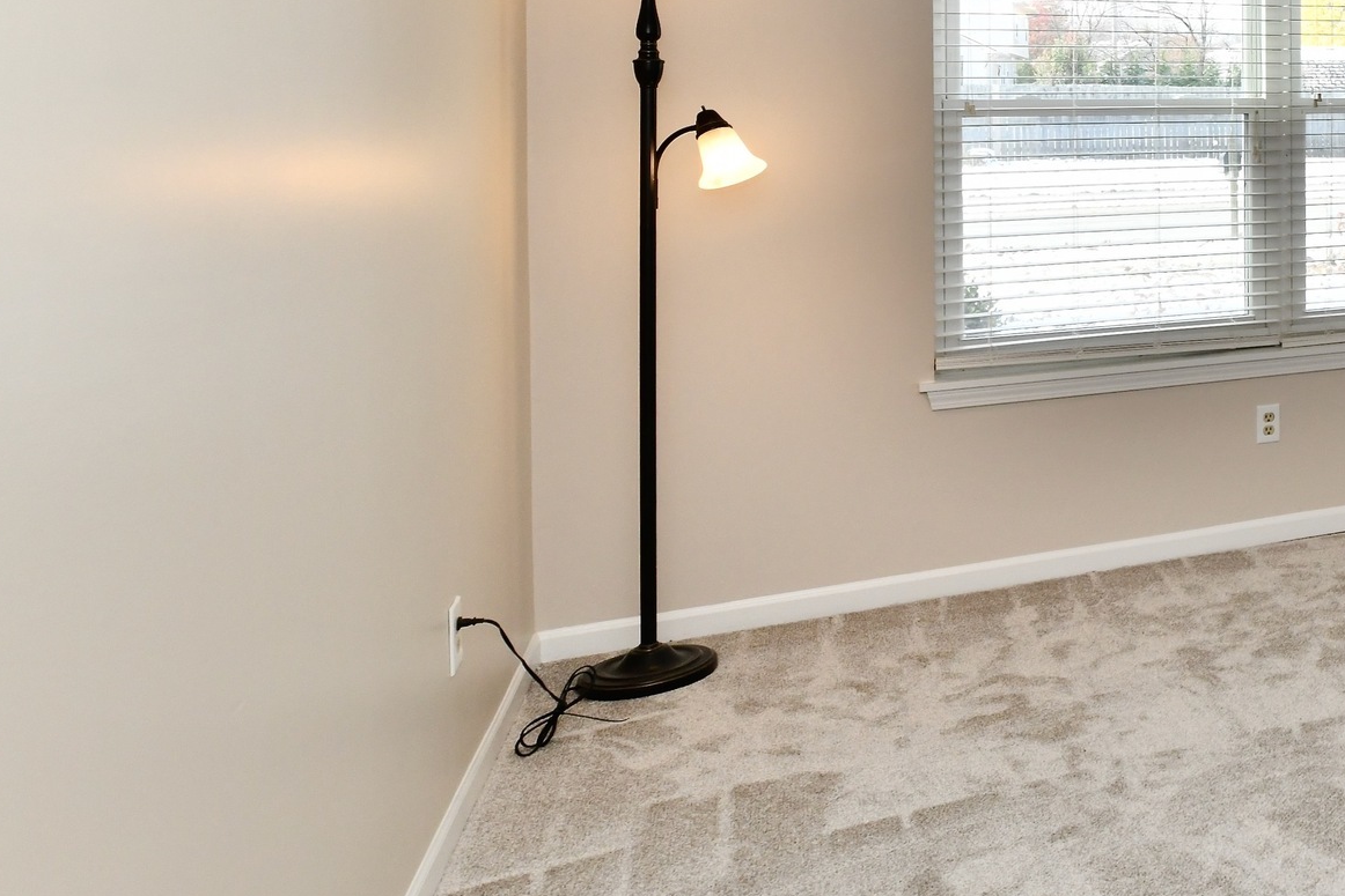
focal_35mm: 37
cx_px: 1707
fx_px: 1382
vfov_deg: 34.3
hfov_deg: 36.3
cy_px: 123
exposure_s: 1/200
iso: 640
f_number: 7.1
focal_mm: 14
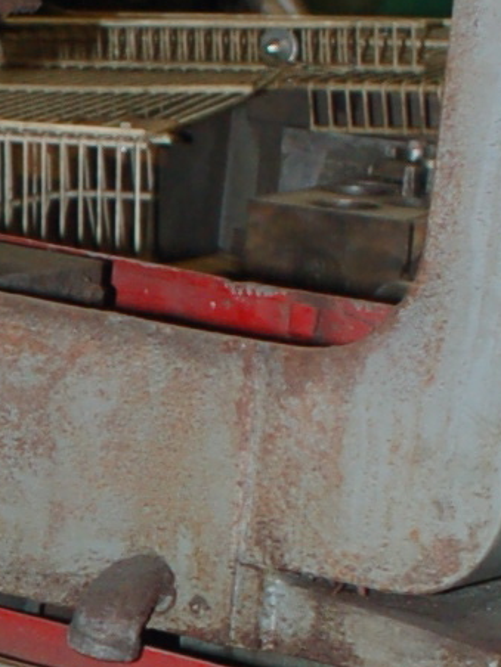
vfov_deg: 8.5
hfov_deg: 6.3
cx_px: -460
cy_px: 711
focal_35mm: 230
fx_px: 4438
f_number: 4
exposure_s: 1/60
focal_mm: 24
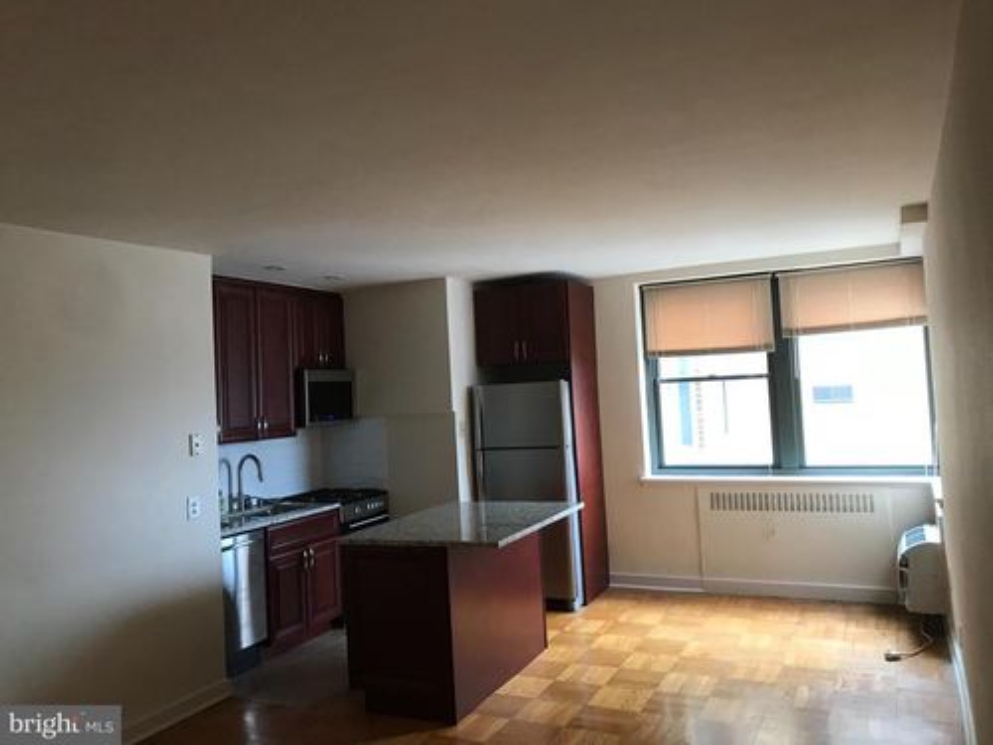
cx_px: 496
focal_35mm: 28
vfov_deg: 49.7
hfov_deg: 63.4
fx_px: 803
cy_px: 372
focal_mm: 3.99
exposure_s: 1/20
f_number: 1.8
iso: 40
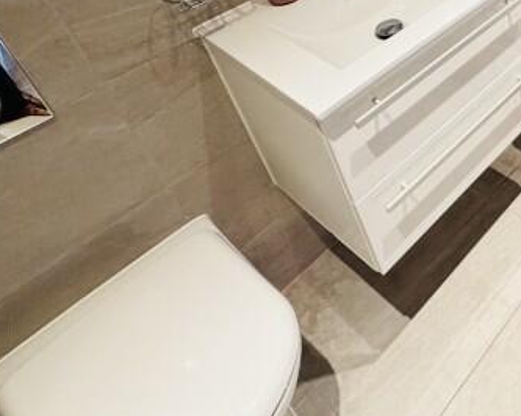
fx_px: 539
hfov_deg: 39.2
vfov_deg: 34.8
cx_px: 609
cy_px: -66
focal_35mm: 35
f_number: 2.2
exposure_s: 1/100
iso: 320
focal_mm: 2.22
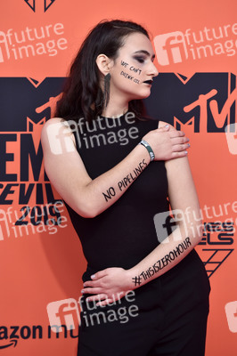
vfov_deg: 12.5
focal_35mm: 165
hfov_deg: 8.3
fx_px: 1632
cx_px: 118
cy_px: 178
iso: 1250
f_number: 4.5
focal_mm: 165
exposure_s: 1/250
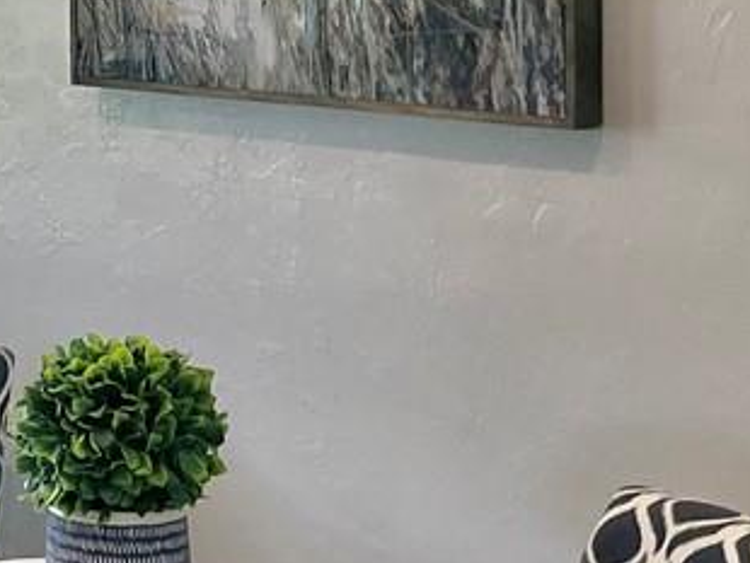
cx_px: -692
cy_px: -12
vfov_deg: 11.0
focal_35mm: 134
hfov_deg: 13.0
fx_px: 2906
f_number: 1.6
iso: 64
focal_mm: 5.1
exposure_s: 1/120
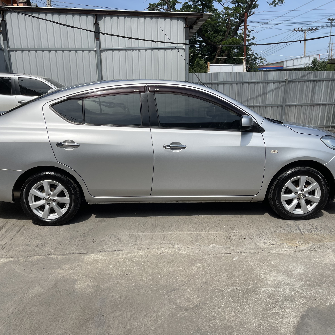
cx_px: 160
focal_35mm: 30
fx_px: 328
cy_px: 170
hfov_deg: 54.0
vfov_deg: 54.0
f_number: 1.6
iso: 32
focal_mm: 5.1
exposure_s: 1/4902
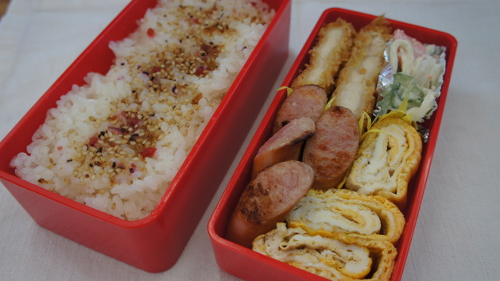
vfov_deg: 35.1
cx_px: 249
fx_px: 445
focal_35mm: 34
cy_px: 148
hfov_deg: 58.7
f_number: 5.6
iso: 200
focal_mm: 21
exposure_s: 1/80
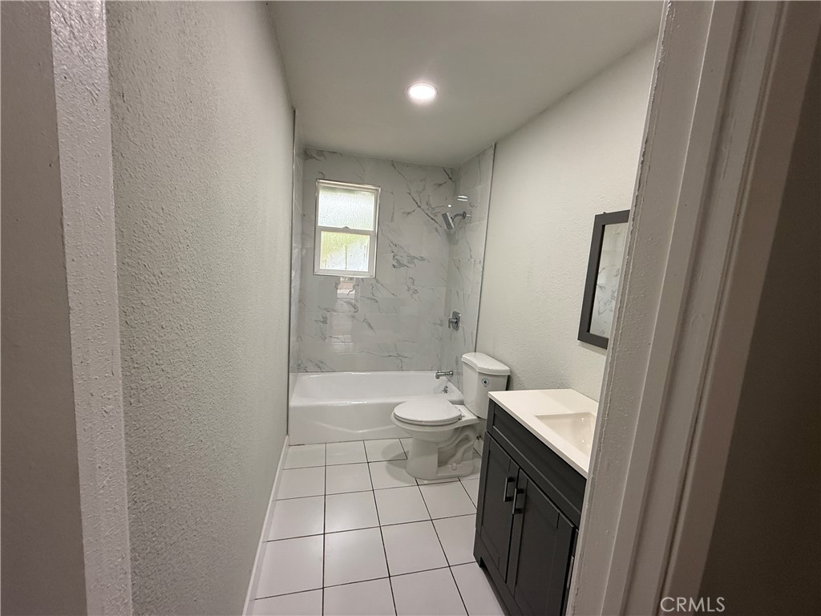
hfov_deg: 102.1
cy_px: 308
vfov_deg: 85.7
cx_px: 410
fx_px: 332
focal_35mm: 14
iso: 160
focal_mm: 2.22
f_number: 2.2
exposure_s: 1/120
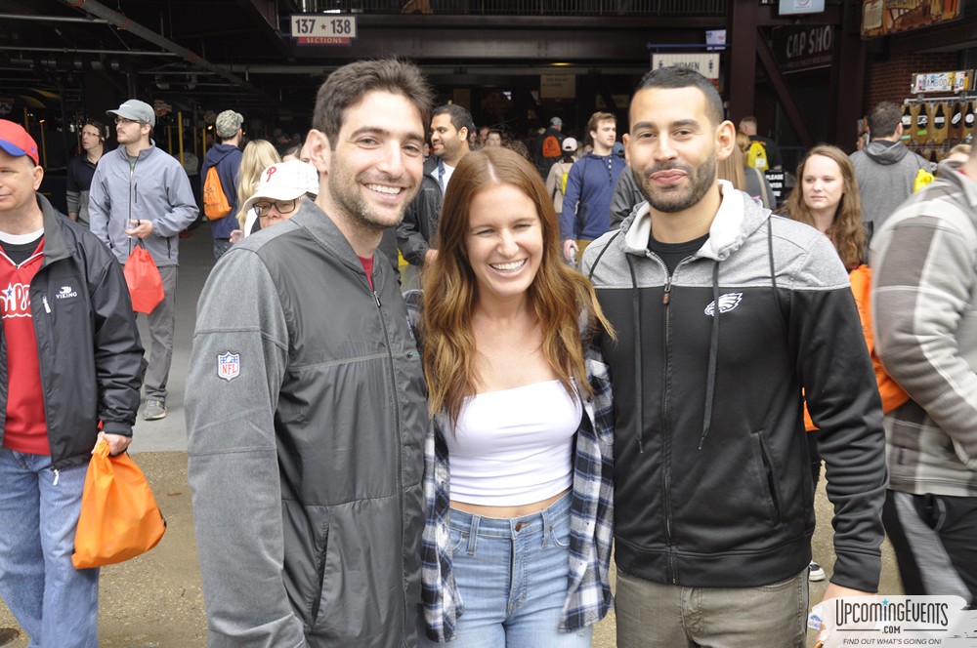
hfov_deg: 46.5
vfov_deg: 31.8
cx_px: 488
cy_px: 324
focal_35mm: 42
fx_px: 1138
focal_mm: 28
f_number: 8
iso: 400
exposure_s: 1/60
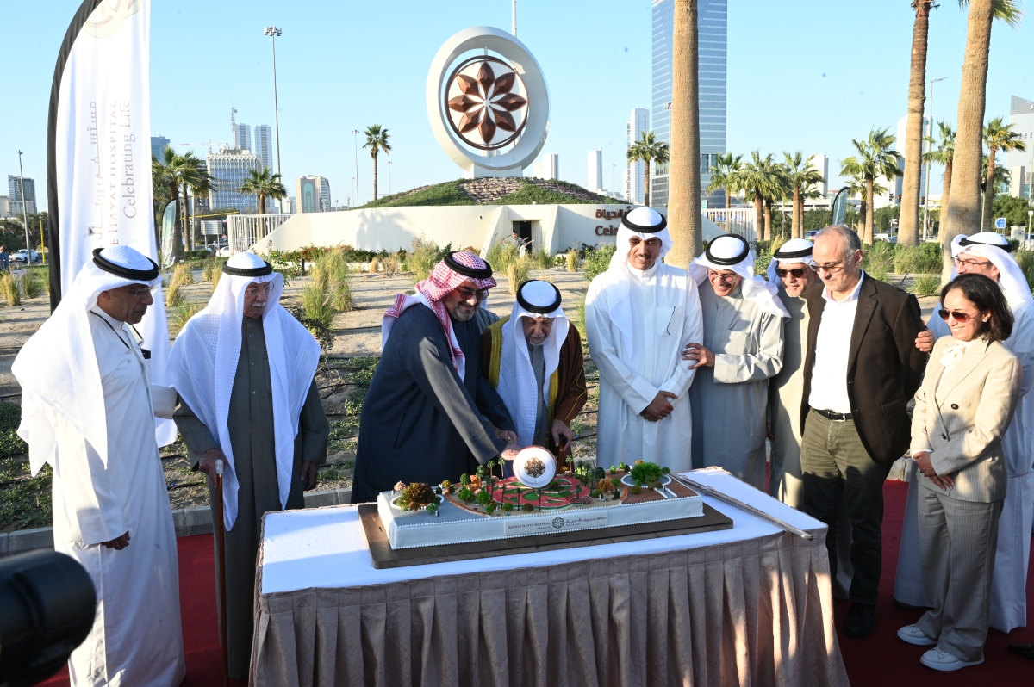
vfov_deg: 43.5
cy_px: 344
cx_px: 517
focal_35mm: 30
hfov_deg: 62.0
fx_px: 861
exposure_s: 1/80
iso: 640
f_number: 18
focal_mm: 30
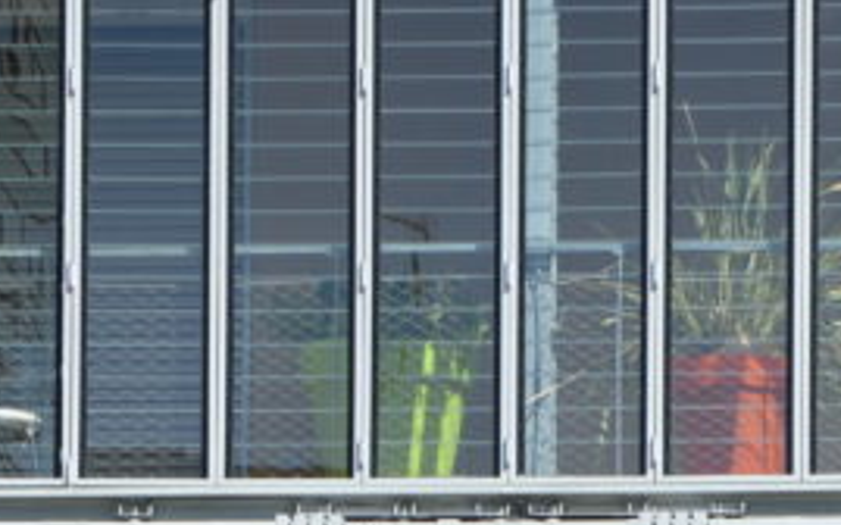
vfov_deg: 3.6
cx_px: 700
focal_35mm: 360
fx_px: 8249
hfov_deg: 5.8
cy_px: 858
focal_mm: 62
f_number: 5.6
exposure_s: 1/500
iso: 140
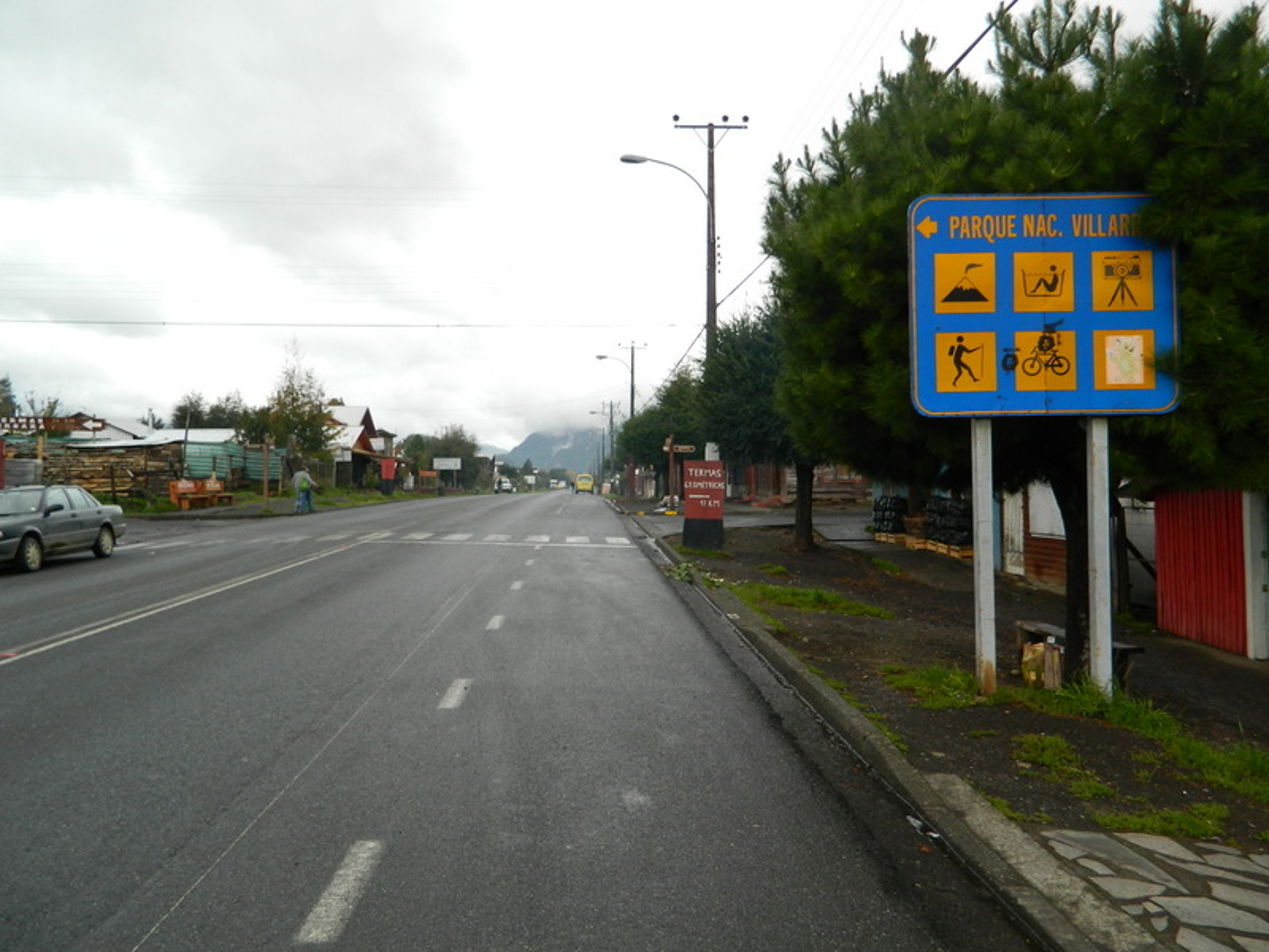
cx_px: 634
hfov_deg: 69.4
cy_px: 476
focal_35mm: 25
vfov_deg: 54.9
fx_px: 916
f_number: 3.1
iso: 80
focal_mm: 4.5
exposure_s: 1/200
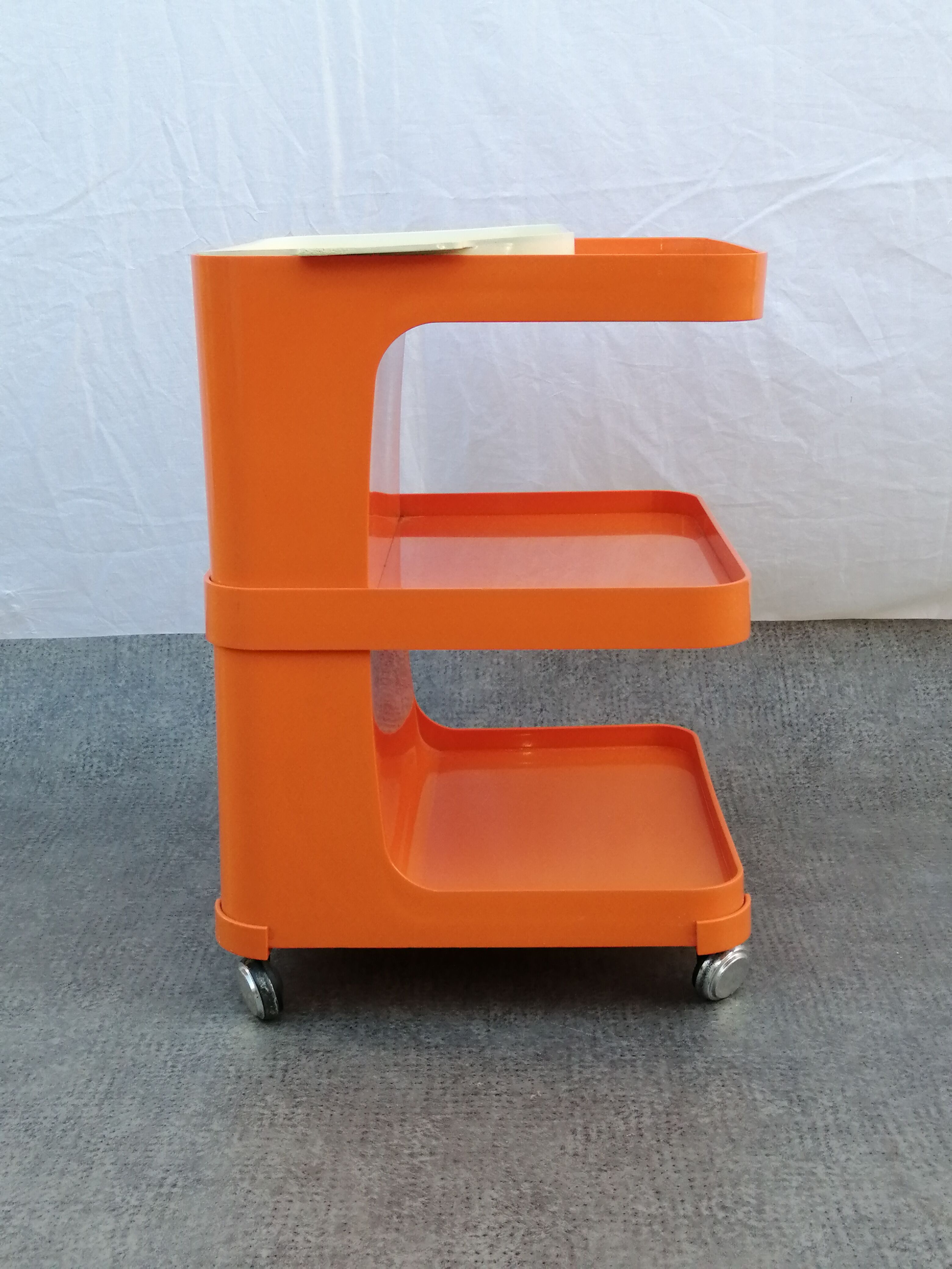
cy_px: 634
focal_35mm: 44
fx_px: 1613
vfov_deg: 42.9
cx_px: 476
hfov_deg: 32.9
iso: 50
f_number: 1.8
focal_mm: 3.46
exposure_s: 1/144
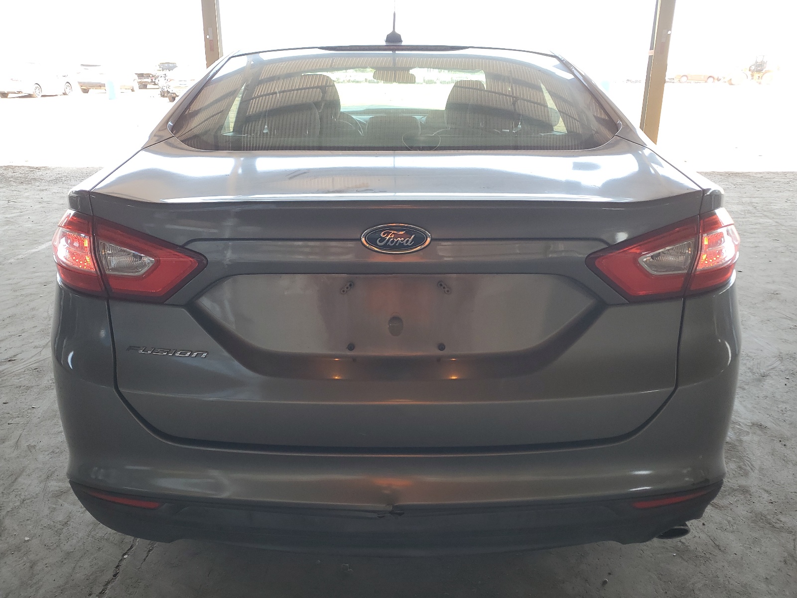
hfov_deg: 67.3
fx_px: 599
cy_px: 299
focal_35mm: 26
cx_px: 398
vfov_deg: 53.1
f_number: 1.5
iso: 50
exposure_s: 1/123
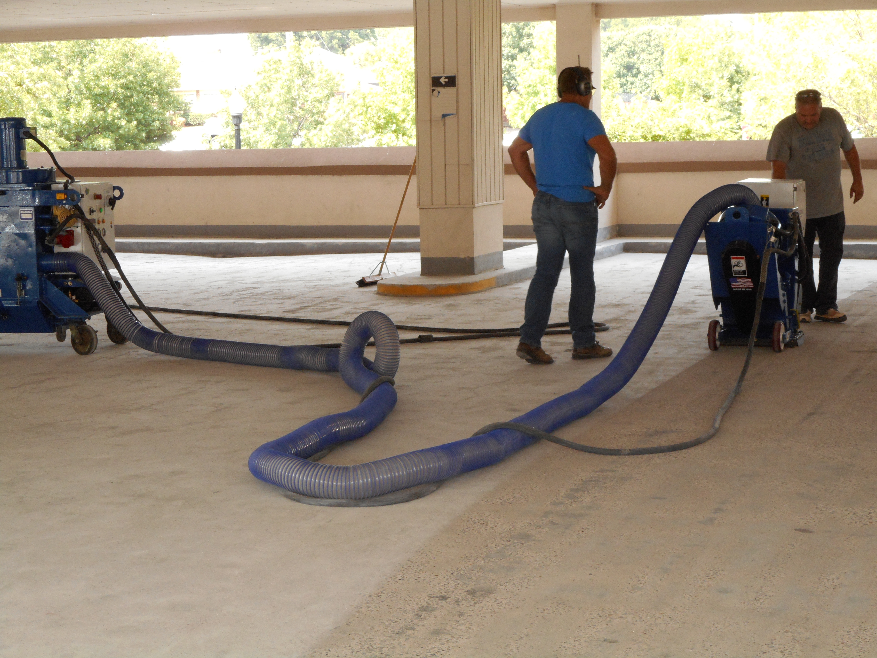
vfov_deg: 19.1
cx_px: 438
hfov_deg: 25.3
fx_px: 1951
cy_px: 329
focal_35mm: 77
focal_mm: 13.8
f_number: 5.5
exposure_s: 1/60
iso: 200
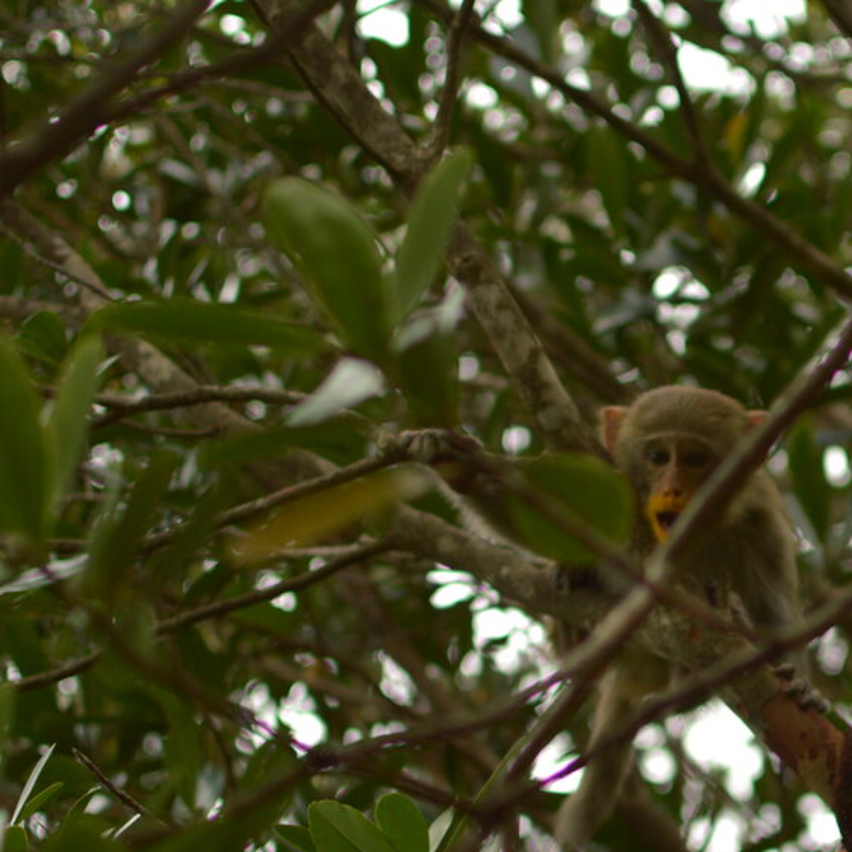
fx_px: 3317
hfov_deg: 14.6
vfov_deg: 14.6
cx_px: 666
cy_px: 518
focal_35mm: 119
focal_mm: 35
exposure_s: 1/1250
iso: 100
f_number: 1.8
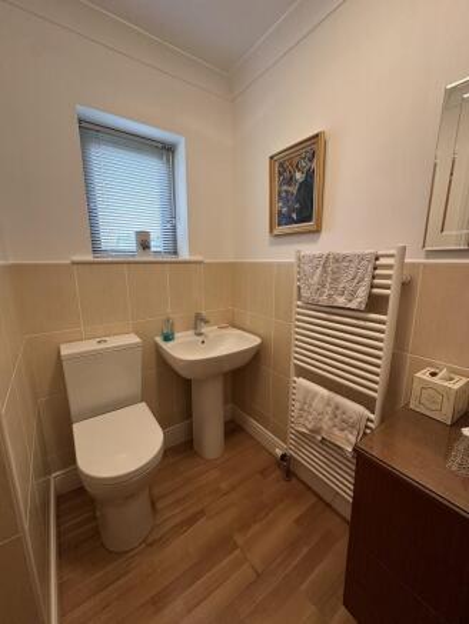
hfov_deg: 85.7
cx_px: 234
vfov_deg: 102.0
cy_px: 312
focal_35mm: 14
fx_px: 253
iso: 200
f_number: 2.2
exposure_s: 1/50
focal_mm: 2.22
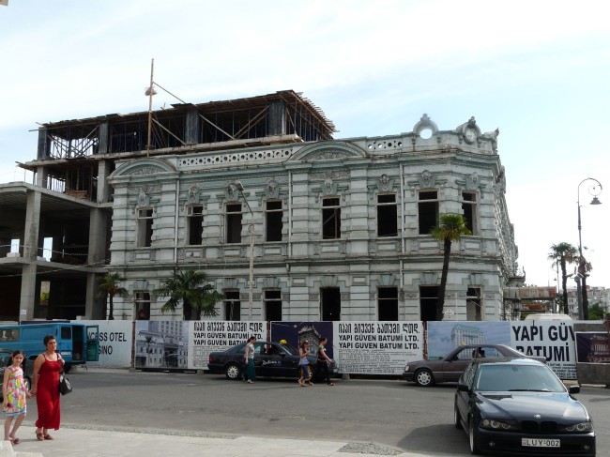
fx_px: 652
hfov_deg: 50.2
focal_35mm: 37
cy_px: 228
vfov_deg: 38.6
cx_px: 305
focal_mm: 6
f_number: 5.6
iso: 100
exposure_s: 1/250
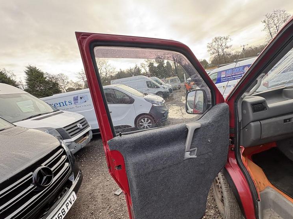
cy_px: 126
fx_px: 144
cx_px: 157
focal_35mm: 17
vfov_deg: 74.2
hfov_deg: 90.9
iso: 40
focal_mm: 2.22
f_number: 2.2
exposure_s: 1/124
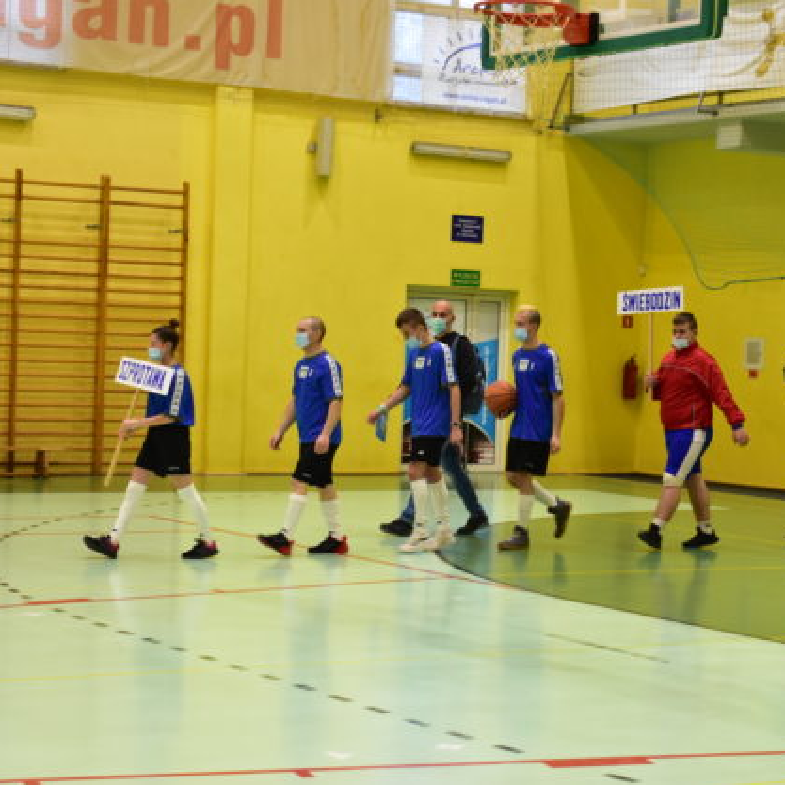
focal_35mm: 87
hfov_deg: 20.0
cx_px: 501
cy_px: 393
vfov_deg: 20.0
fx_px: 2223
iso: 2000
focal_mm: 45
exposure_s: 1/80
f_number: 5
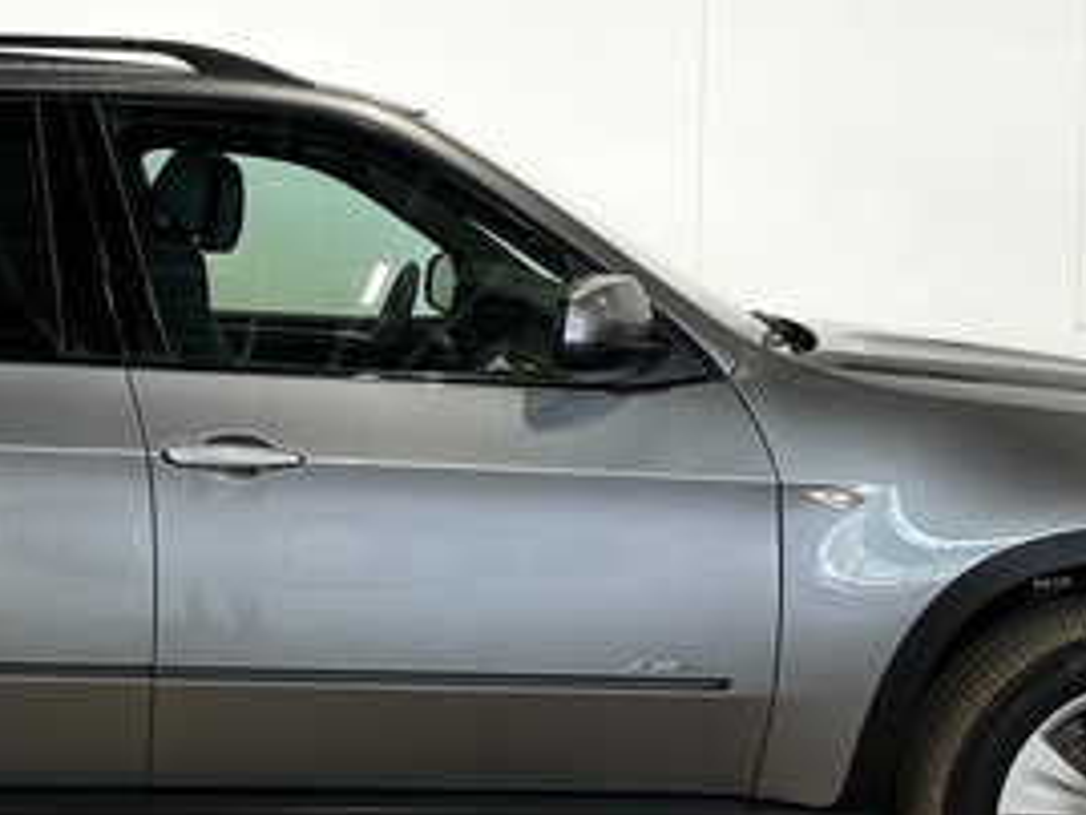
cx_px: 238
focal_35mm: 58
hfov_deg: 32.4
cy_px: 367
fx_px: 1820
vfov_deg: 25.2
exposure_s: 1/100
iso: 200
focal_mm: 6.86
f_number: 1.8
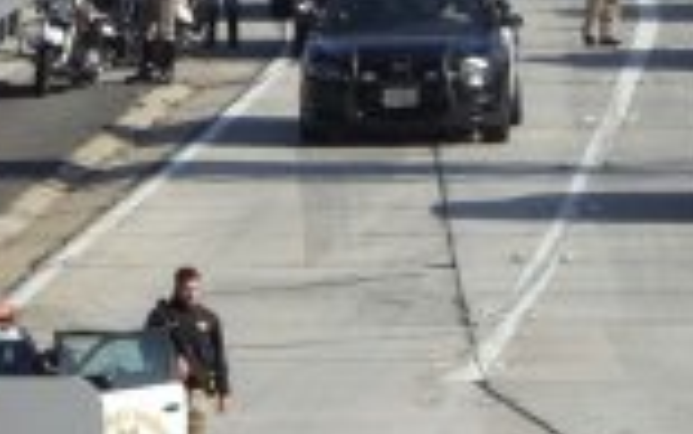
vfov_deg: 0.9
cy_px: -544
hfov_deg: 1.5
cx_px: 1216
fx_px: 26999
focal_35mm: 1429
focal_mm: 271
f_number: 5.6
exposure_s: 1/1250
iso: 400
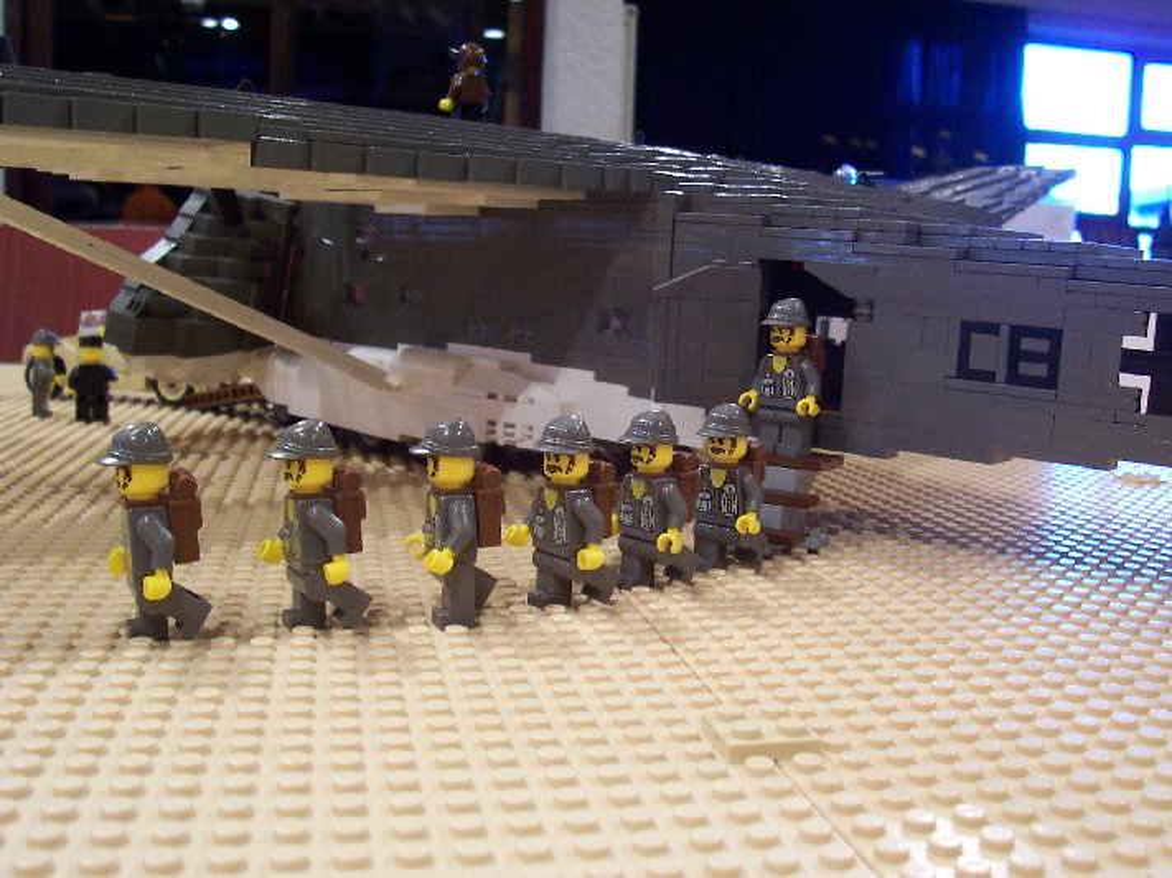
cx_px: 586
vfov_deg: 38.7
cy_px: 439
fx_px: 1253
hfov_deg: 50.1
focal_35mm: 37
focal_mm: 5.6
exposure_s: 1/20
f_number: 2.8
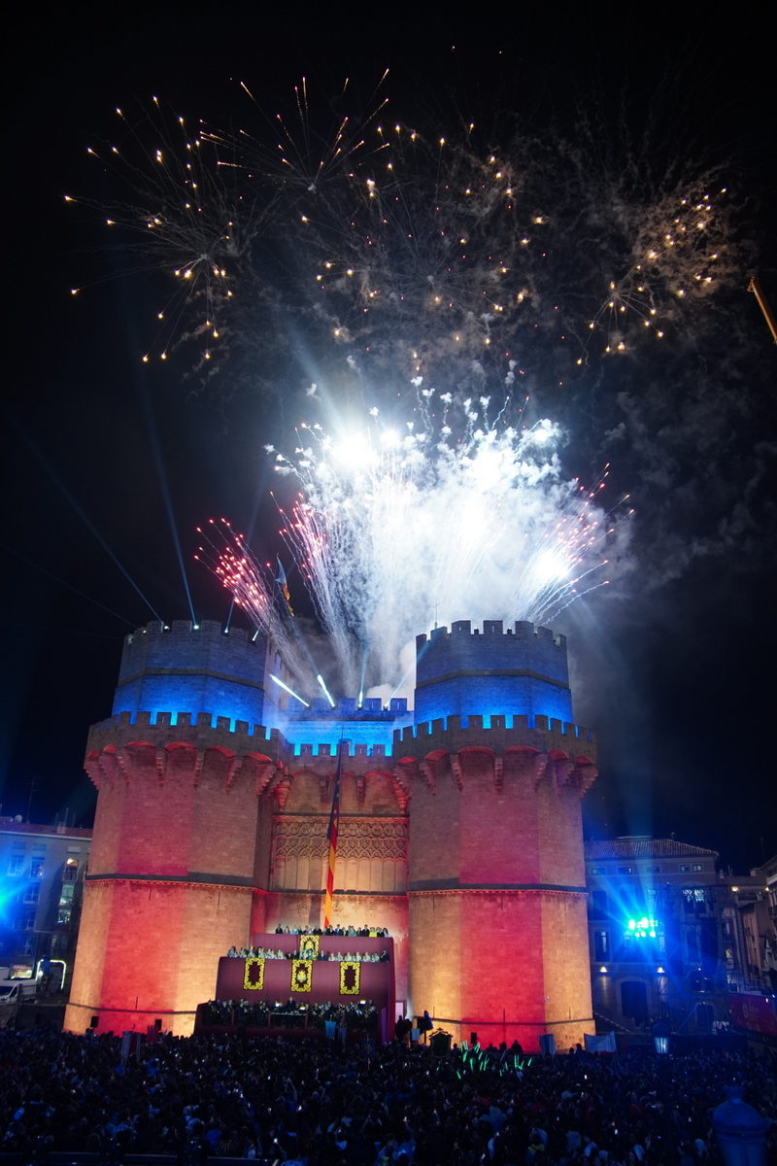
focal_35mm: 24
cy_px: 583
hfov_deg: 53.1
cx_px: 388
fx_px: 777
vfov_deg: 73.7
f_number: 2.8
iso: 1000
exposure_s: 1/80
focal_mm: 16
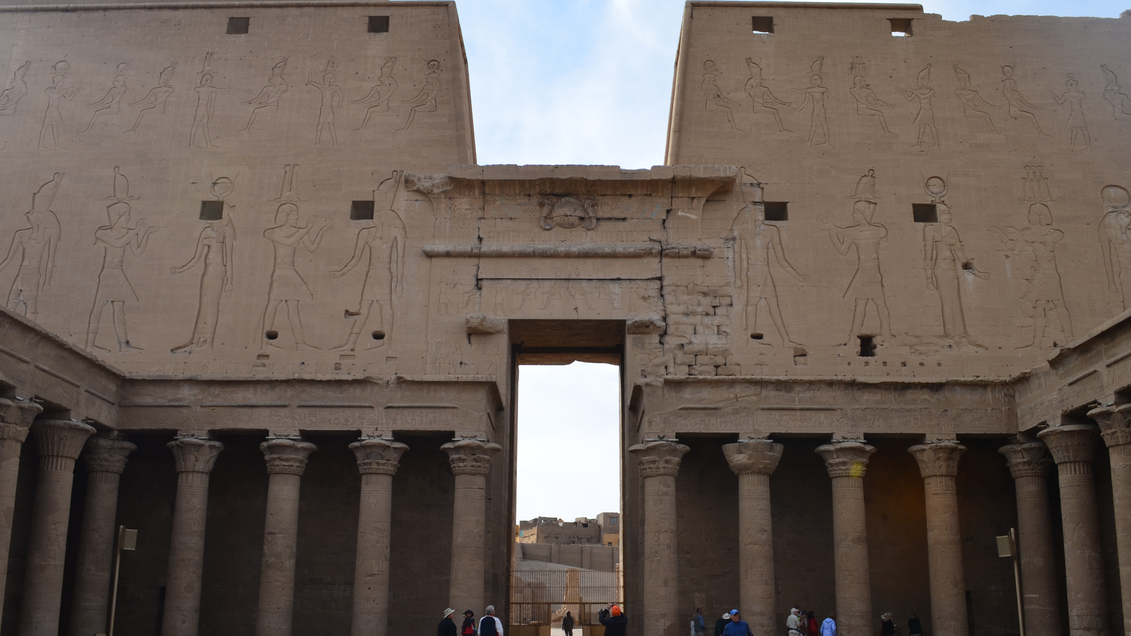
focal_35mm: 35
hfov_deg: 56.6
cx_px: 573
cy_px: 345
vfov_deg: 33.7
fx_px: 1050
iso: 110
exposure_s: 1/125
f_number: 11
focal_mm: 22
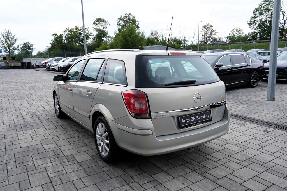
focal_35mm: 27
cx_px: 144
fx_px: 215
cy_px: 96
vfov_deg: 47.9
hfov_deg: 67.4
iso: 100
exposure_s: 1/160
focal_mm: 27
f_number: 6.3
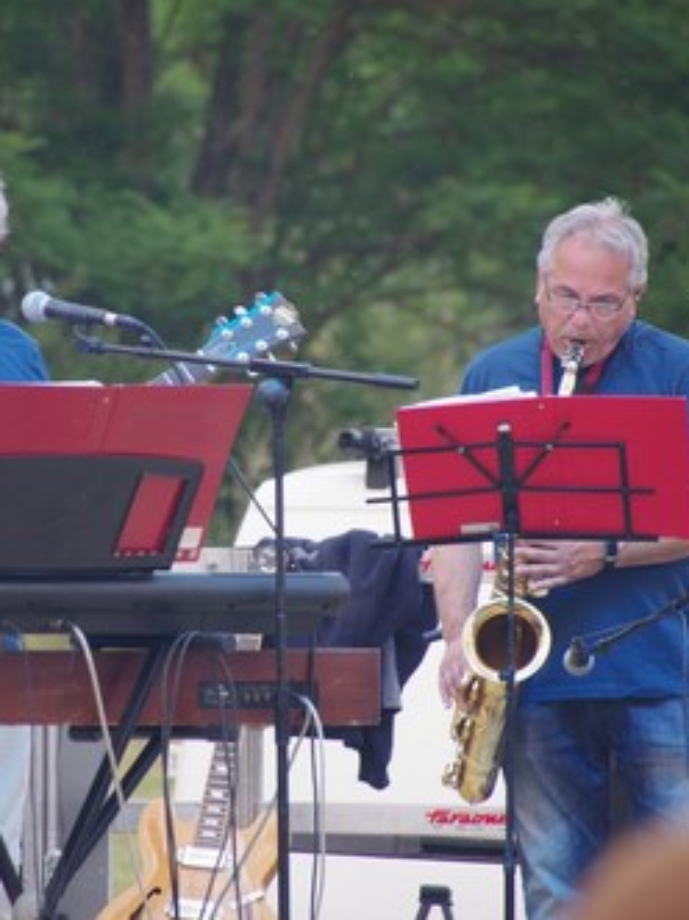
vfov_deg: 3.6
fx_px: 14473
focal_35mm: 545
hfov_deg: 2.7
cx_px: 203
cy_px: 460
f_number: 6.3
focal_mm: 250
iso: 400
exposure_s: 1/30
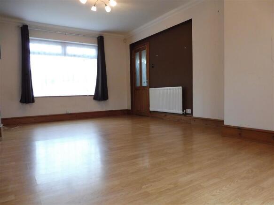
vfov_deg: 56.8
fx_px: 190
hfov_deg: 71.6
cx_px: 137
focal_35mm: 24
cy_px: 102
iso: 400
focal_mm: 4.3
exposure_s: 1/40
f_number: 3.5
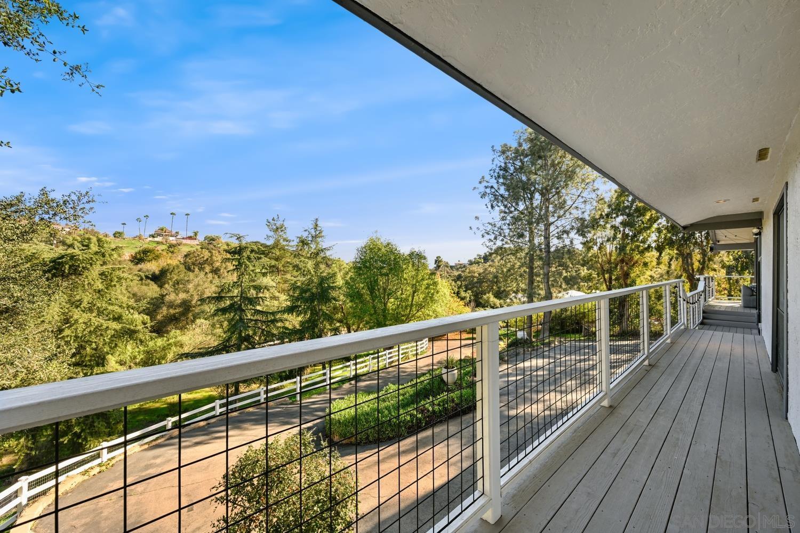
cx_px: 400
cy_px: 266
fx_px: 311
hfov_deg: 104.3
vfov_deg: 81.2
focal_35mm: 14
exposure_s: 1/160
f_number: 8
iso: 320
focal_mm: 14
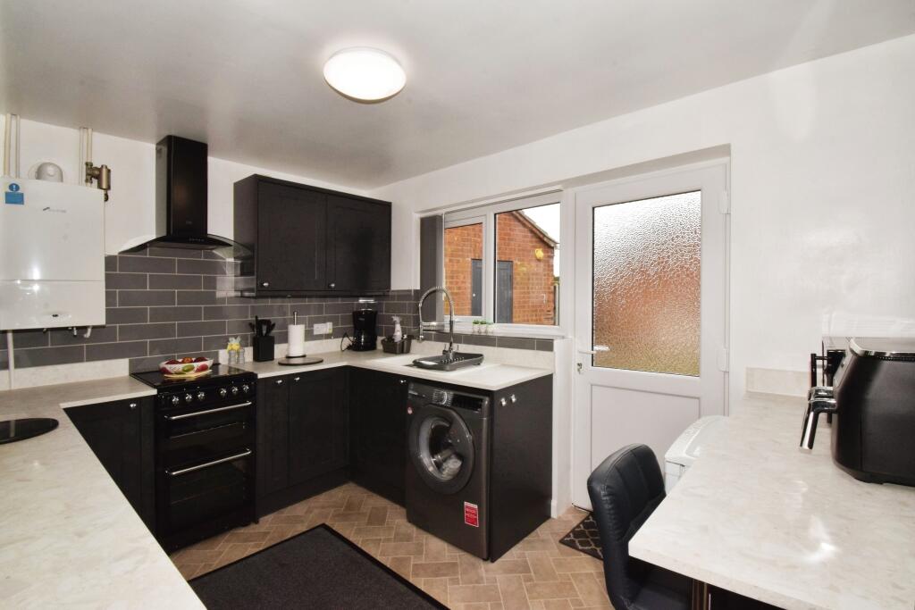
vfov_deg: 77.3
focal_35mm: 15
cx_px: 458
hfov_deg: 100.4
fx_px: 381
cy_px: 305
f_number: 20
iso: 1000
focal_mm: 10
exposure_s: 1/60
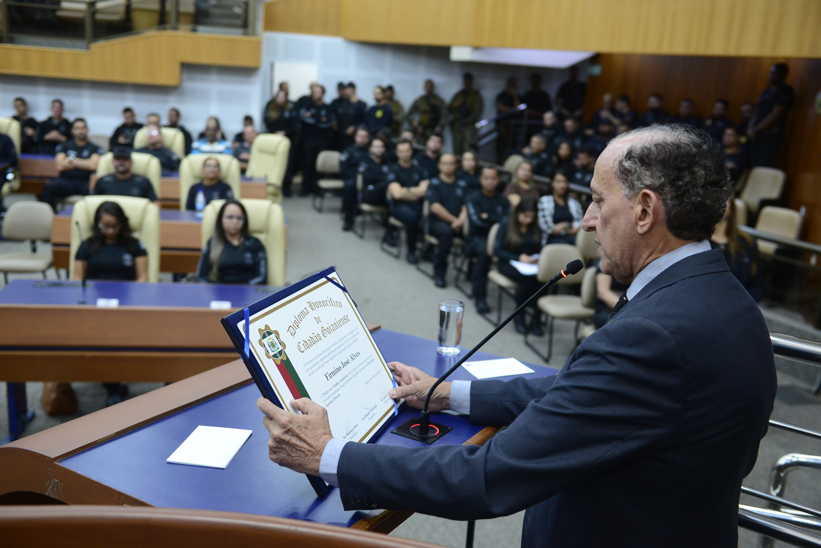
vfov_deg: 35.1
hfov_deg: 50.7
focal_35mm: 38
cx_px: 410
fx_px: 867
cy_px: 274
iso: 2000
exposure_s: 1/125
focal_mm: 38
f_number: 4.5
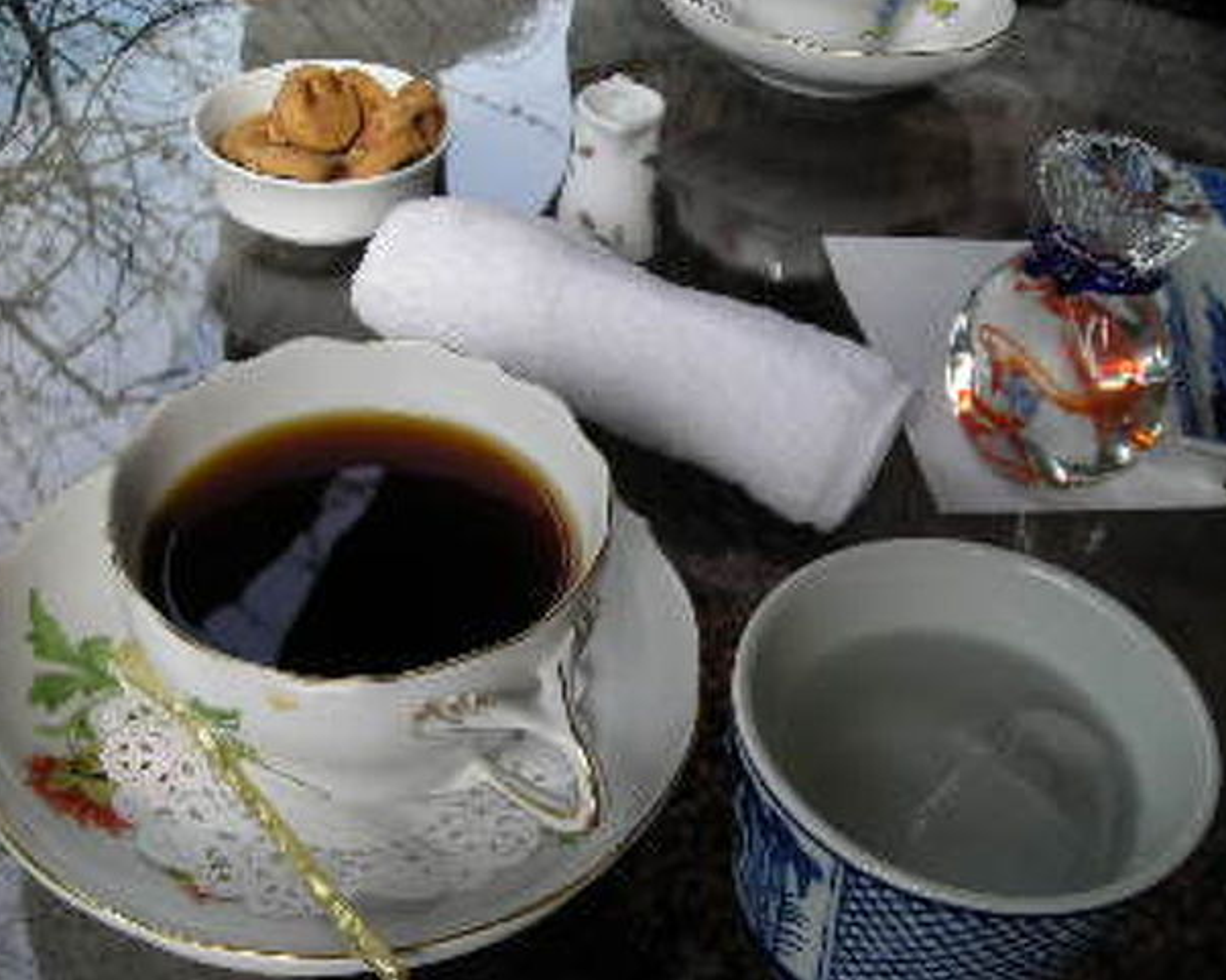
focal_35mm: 40
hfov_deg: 45.8
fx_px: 1451
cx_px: 628
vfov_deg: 37.3
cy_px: 489
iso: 50
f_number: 3.2
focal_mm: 6.3
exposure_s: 1/177
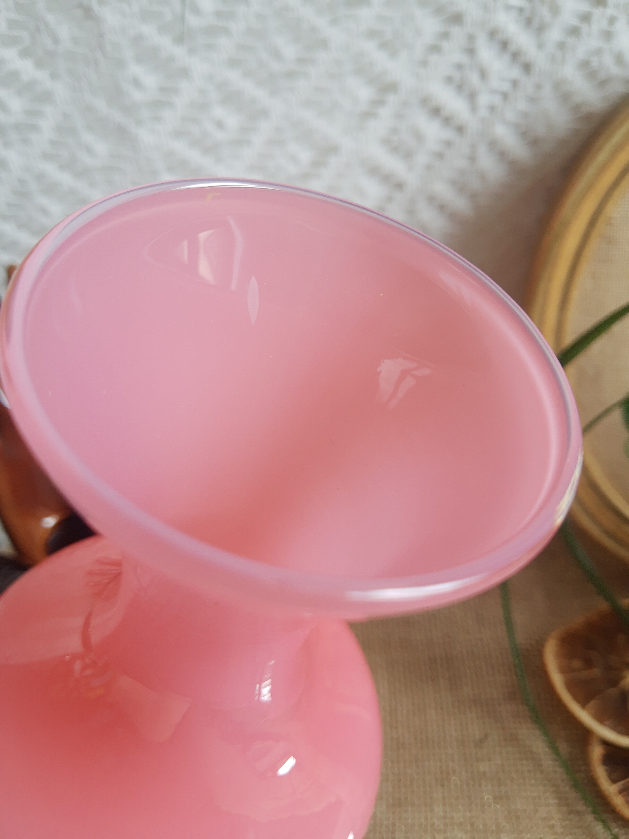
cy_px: 420
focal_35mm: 26
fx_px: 630
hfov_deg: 53.1
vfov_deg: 67.3
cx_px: 314
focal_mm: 3.95
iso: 90
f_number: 1.8
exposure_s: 1/50
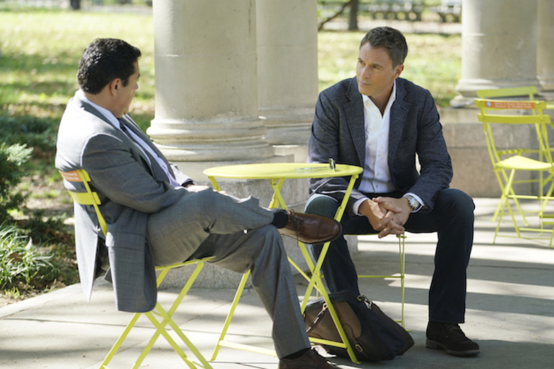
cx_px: 277
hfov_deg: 14.2
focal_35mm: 145
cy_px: 184
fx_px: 2231
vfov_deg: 9.5
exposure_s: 1/250
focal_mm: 145
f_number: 4
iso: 320
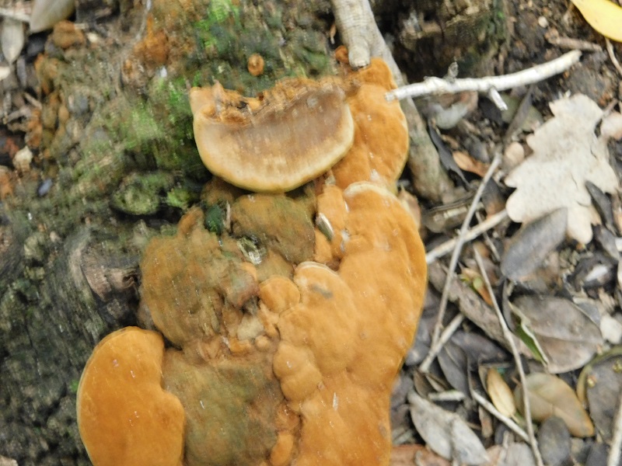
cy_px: 233
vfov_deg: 24.8
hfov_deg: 32.7
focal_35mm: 59
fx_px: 1060
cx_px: 311
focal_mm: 10.4
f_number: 4
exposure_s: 1/2
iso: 800
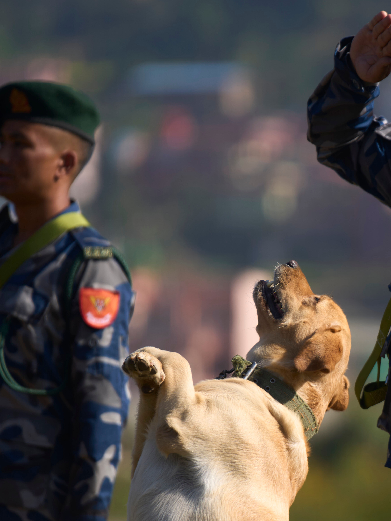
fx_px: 6973
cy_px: 339
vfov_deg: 4.3
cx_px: 423
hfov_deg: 3.2
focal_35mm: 463
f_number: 2.8
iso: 100
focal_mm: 200
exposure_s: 1/1000
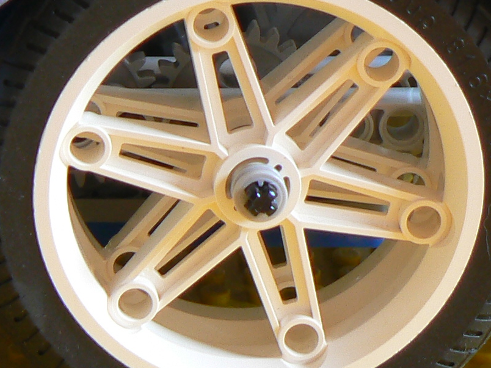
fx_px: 2723
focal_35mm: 192
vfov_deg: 7.7
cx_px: 167
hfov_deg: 10.3
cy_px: 20
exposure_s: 1/30
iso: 80
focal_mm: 9.2
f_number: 3.2
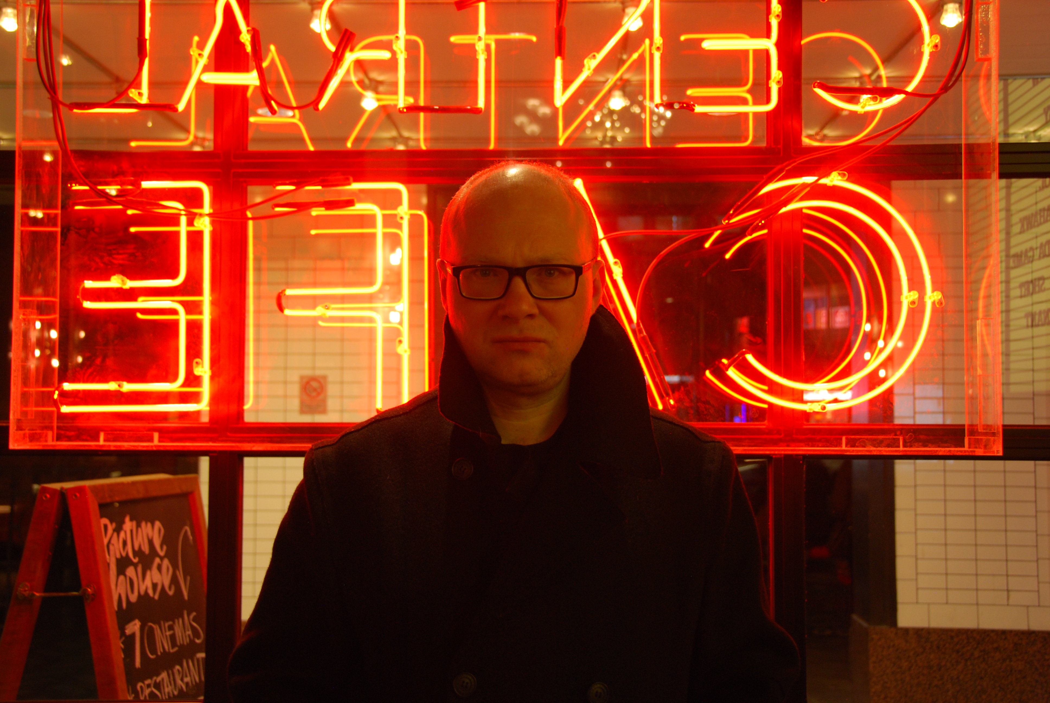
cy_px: 352
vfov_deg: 33.1
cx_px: 525
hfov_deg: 47.9
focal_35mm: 40
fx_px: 1183
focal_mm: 27
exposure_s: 1/25
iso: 400
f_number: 4
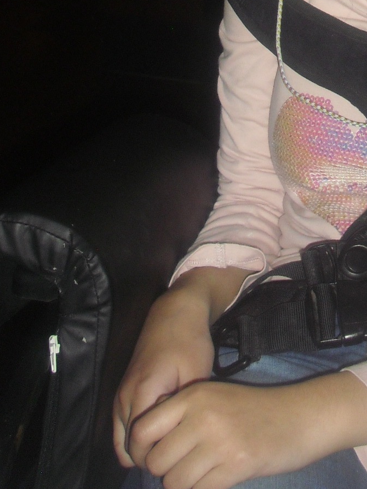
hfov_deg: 14.7
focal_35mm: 98
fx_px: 1385
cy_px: -130
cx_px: 411
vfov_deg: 18.7
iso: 100
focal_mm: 6.2
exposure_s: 1/60
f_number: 2.8
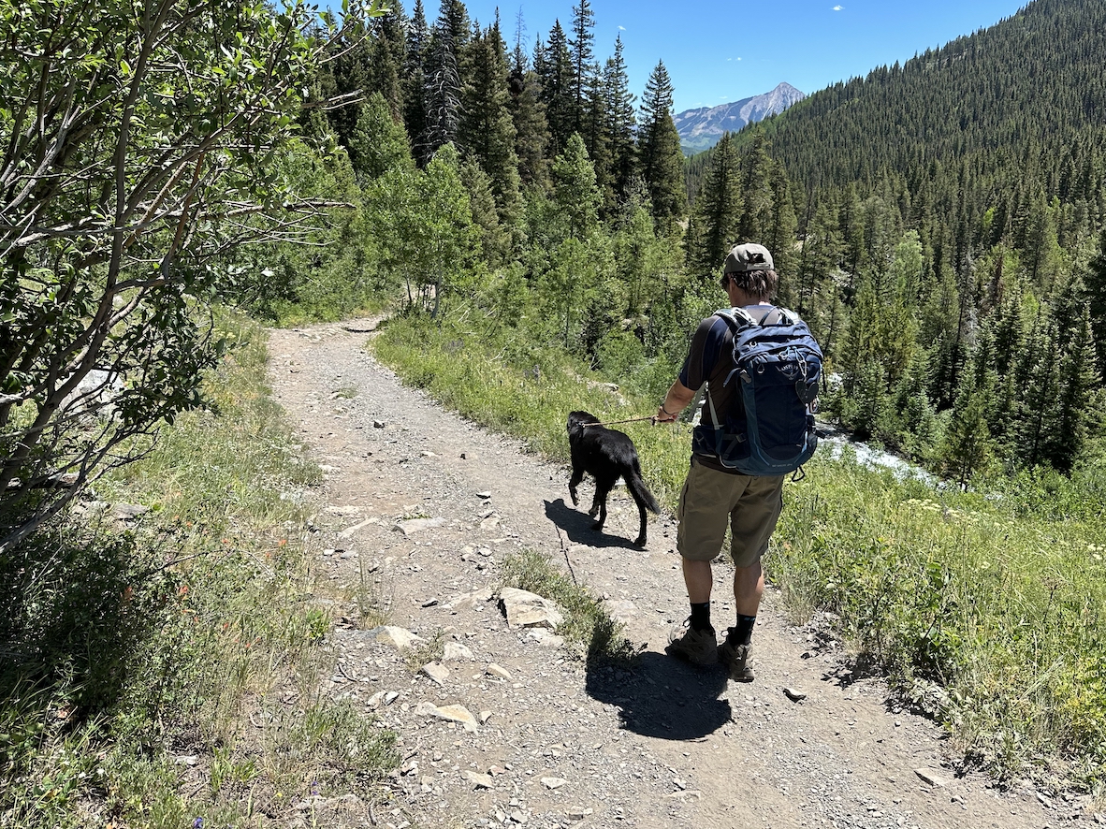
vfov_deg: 53.0
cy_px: 382
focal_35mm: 26
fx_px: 831
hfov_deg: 67.3
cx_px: 581
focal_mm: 6.86
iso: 80
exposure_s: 1/2809
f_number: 1.78
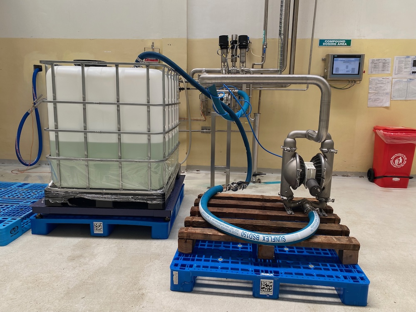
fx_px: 312
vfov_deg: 53.1
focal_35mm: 26
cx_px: 208
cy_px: 156
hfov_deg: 67.3
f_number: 1.8
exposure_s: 1/124
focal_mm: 4.25
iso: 32
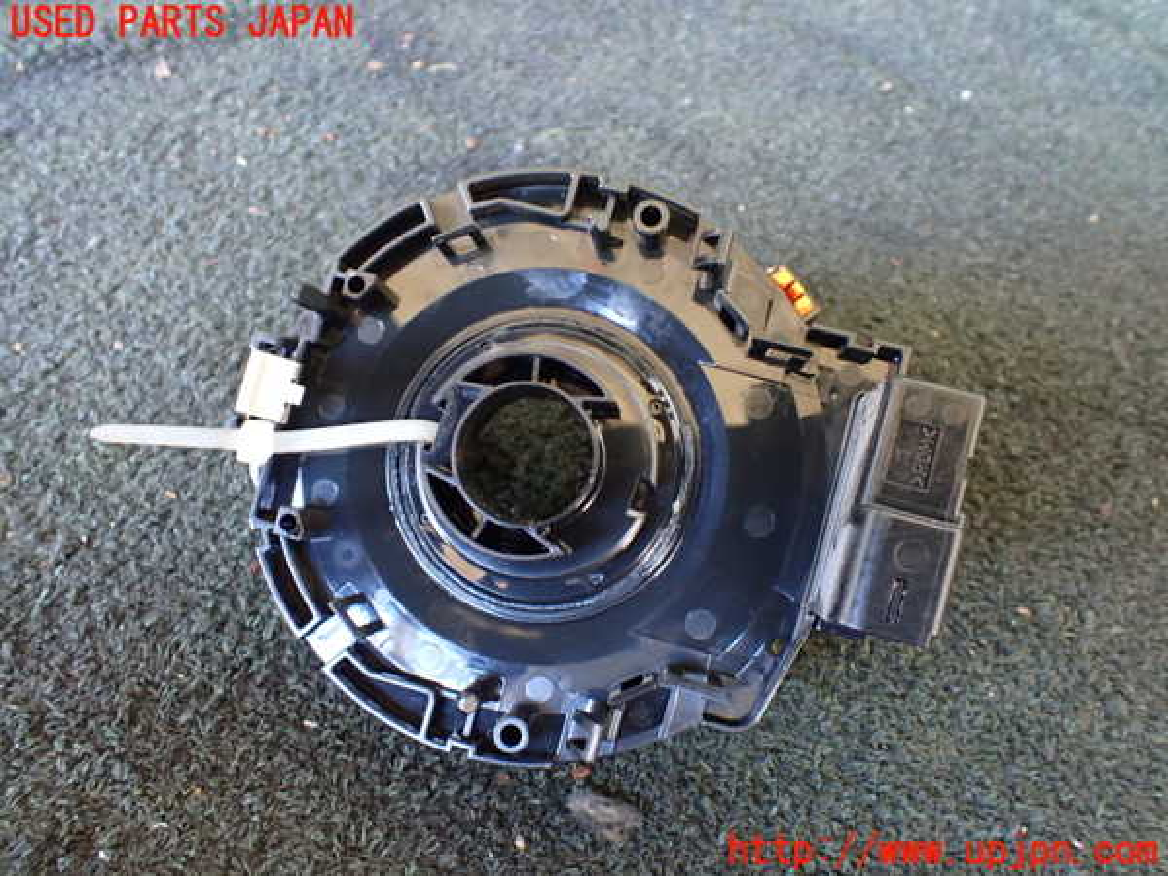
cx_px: 584
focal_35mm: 30
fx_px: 1012
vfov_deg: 46.8
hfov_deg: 60.0
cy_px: 438
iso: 1000
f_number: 2.3
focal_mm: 5.4
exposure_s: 1/30
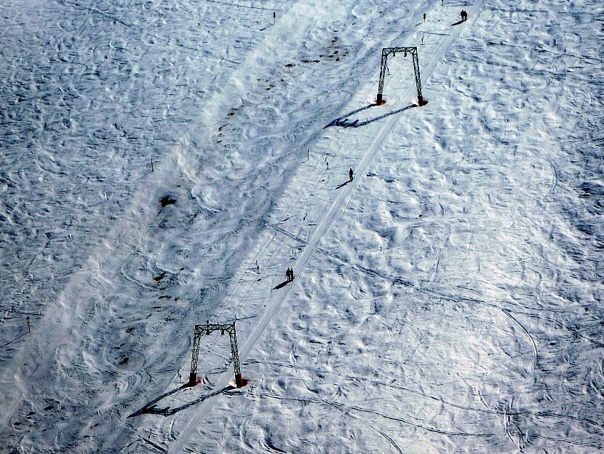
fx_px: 3142
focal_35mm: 180
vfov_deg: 8.3
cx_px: 281
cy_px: 212
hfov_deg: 11.0
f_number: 5.9
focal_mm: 22.8
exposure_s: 1/800
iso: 80
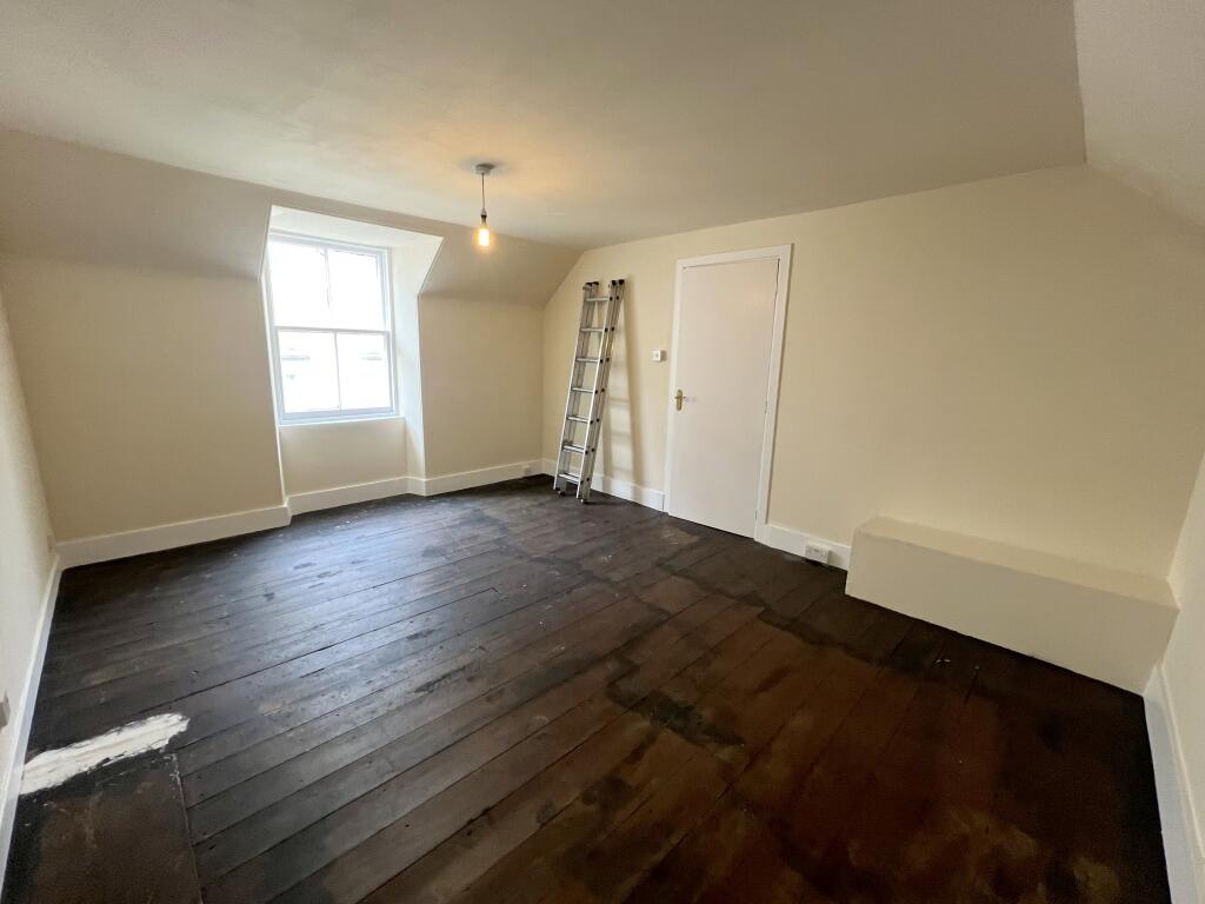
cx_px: 602
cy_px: 452
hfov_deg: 106.2
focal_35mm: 13
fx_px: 453
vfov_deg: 89.9
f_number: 1.8
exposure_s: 1/50
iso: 250
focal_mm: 1.57
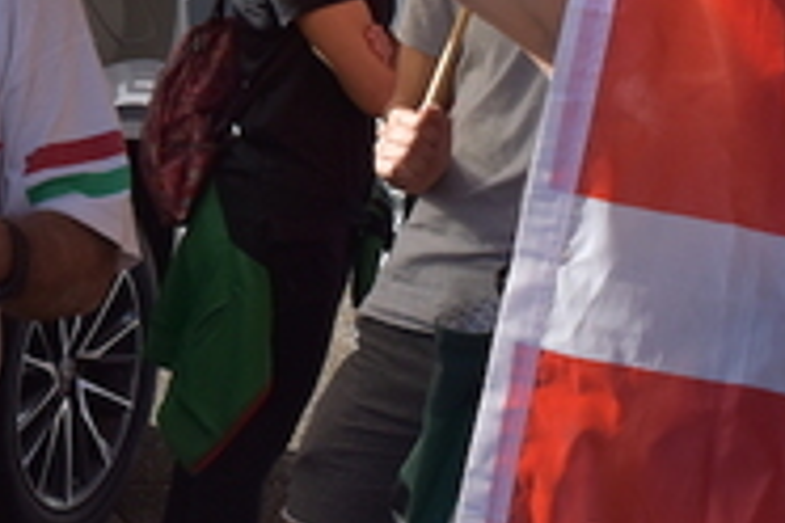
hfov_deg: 15.2
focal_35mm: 133
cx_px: 17
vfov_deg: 10.1
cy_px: -112
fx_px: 2900
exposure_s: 1/800
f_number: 8
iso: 250
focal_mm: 34
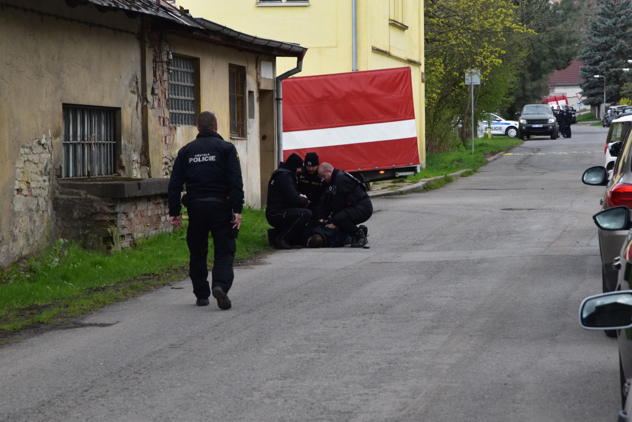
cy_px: 211
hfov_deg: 16.1
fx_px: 2238
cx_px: 316
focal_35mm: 128
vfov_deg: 10.8
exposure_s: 1/125
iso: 400
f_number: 9
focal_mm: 85
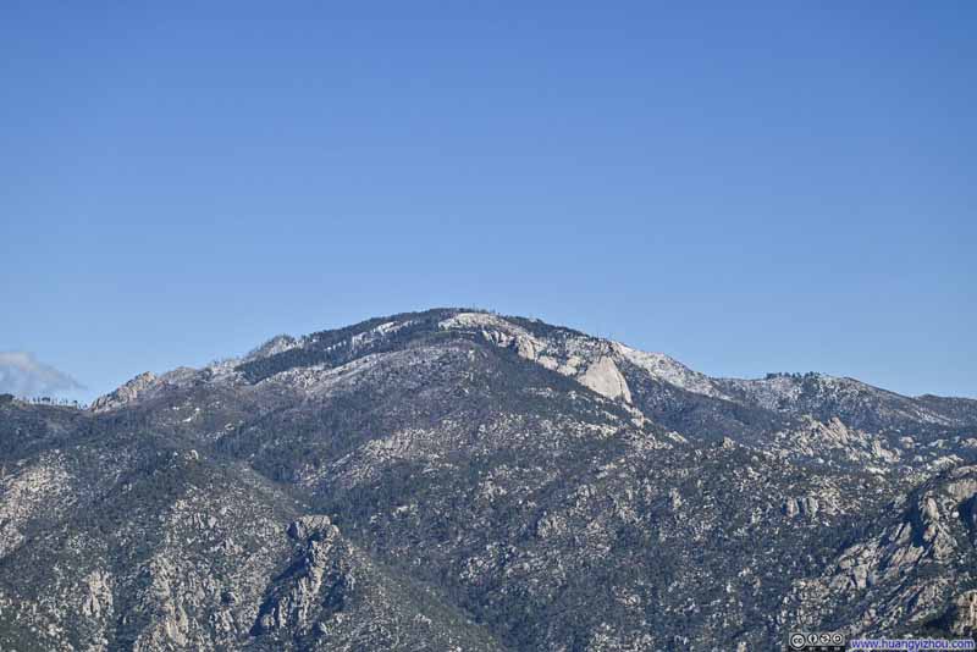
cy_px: 326
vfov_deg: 11.4
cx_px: 488
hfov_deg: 17.1
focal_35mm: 120
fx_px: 3258
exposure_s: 1/1250
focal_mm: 120
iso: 100
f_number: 6.3
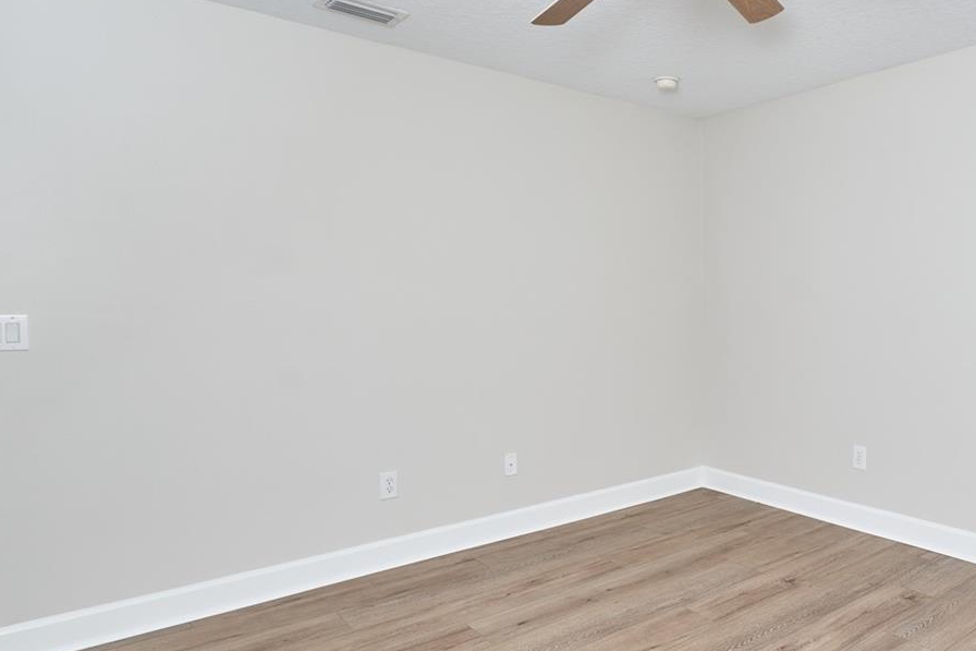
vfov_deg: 51.3
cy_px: 315
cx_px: 709
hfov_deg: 67.8
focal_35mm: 25
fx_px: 678
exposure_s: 1/200
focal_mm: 14
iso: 400
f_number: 5
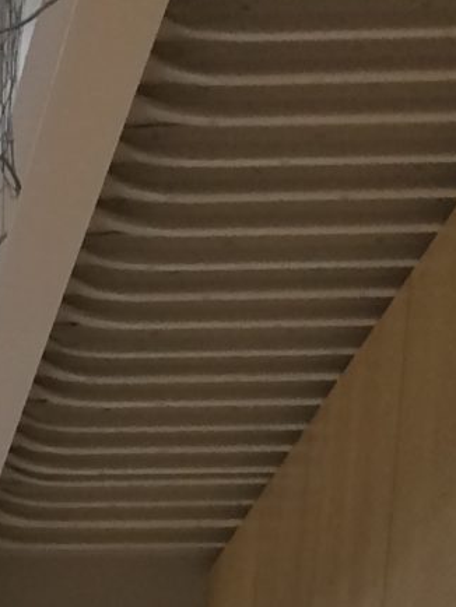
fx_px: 3001
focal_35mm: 171
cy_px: 1785
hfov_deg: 7.9
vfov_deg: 9.3
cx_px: -726
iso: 40
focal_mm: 4.15
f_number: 2.2
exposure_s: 1/30
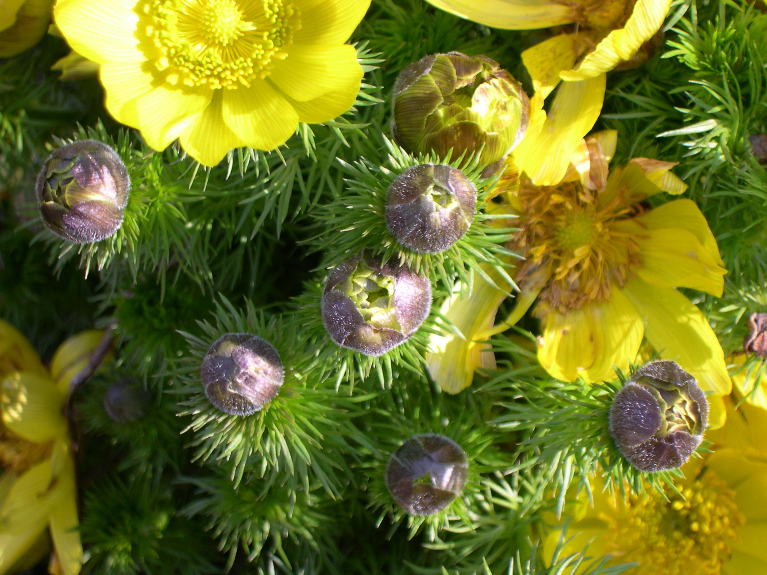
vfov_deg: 13.0
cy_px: 288
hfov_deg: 17.3
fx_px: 2526
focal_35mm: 114
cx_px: 384
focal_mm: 24
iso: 100
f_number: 4.9
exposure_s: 1/205
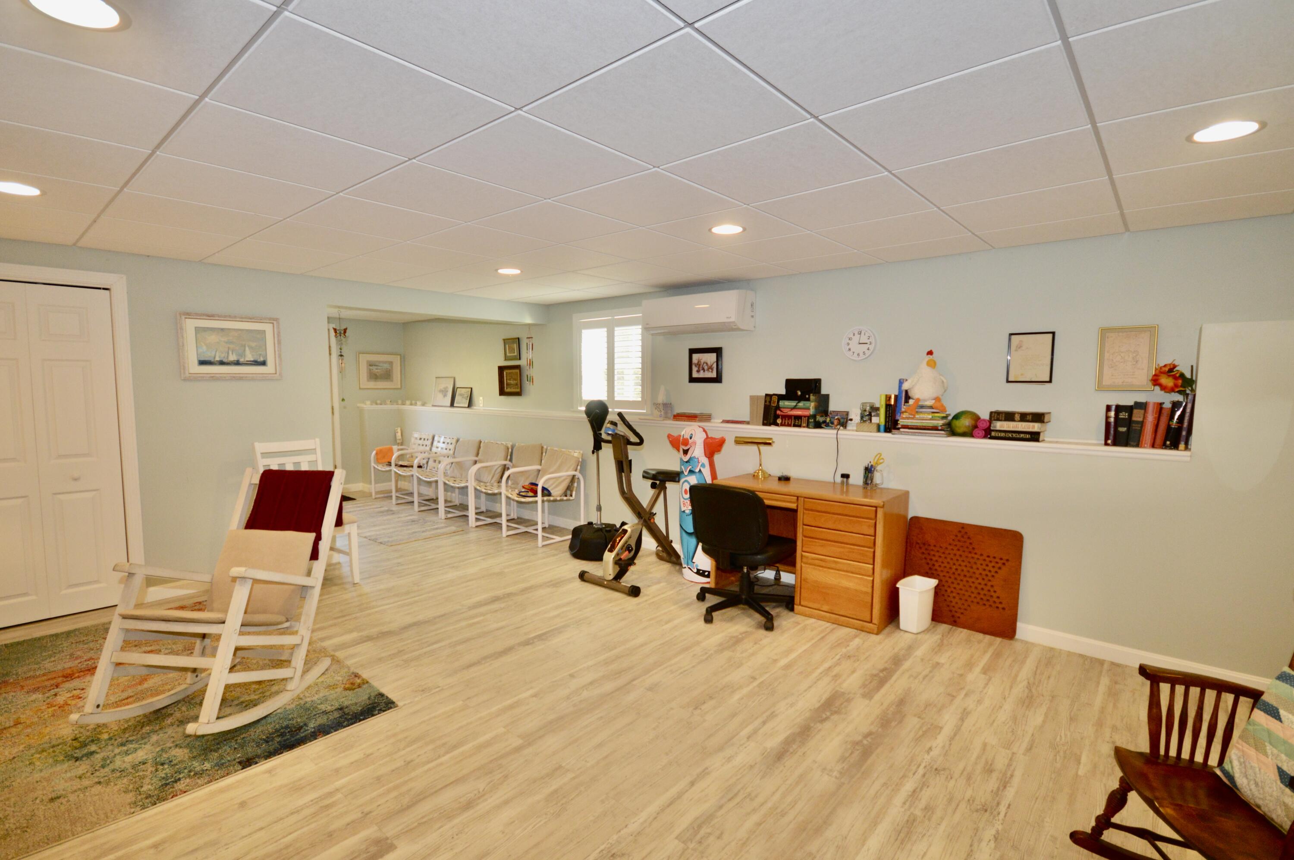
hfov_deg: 100.4
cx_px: 647
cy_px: 430
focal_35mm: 15
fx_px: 539
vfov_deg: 77.2
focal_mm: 10
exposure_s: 1/60
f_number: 4
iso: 640
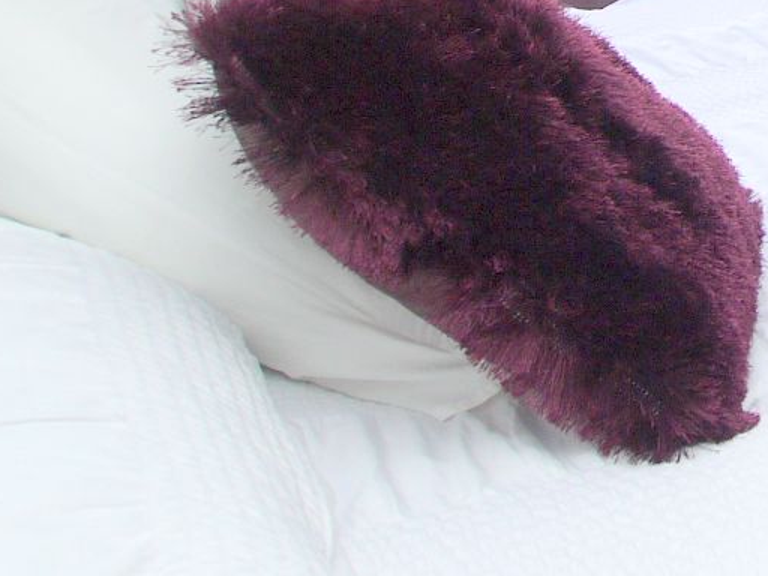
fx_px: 1597
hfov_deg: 20.9
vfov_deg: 18.4
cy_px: -252
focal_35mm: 72
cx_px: 1287
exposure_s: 1/60
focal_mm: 9
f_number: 4
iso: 100
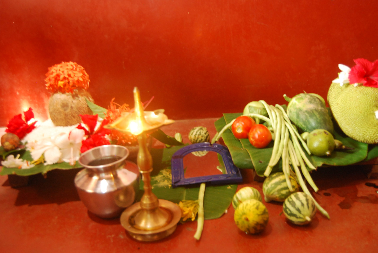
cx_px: 189
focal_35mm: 39
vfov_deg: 34.3
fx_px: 410
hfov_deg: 49.5
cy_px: 126
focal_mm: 26
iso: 800
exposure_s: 1/2.5
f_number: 4
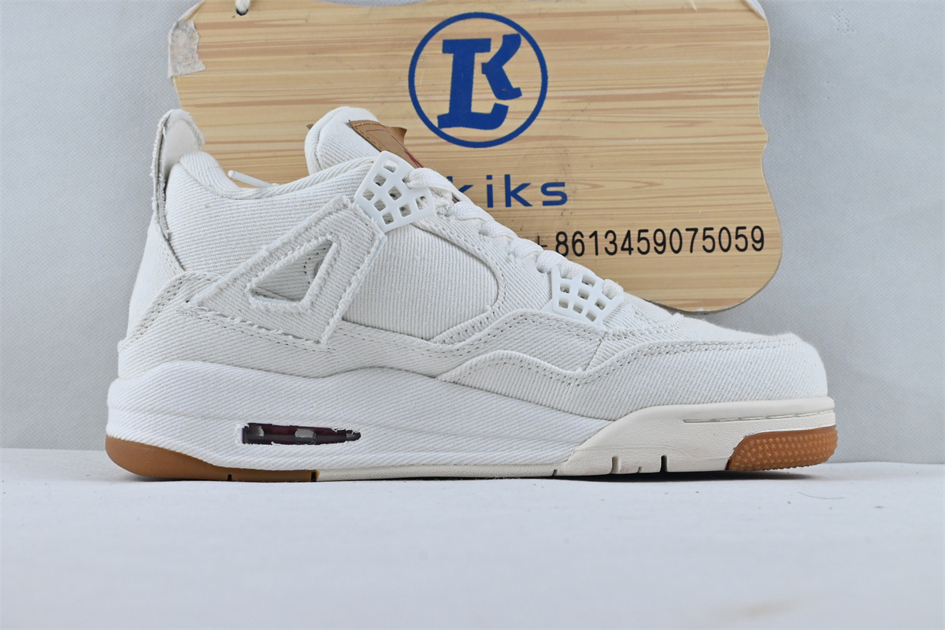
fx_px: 1299
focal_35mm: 50
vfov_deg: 27.3
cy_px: 315
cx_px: 472
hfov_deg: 40.0
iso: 1000
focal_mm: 33
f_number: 10
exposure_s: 1/200
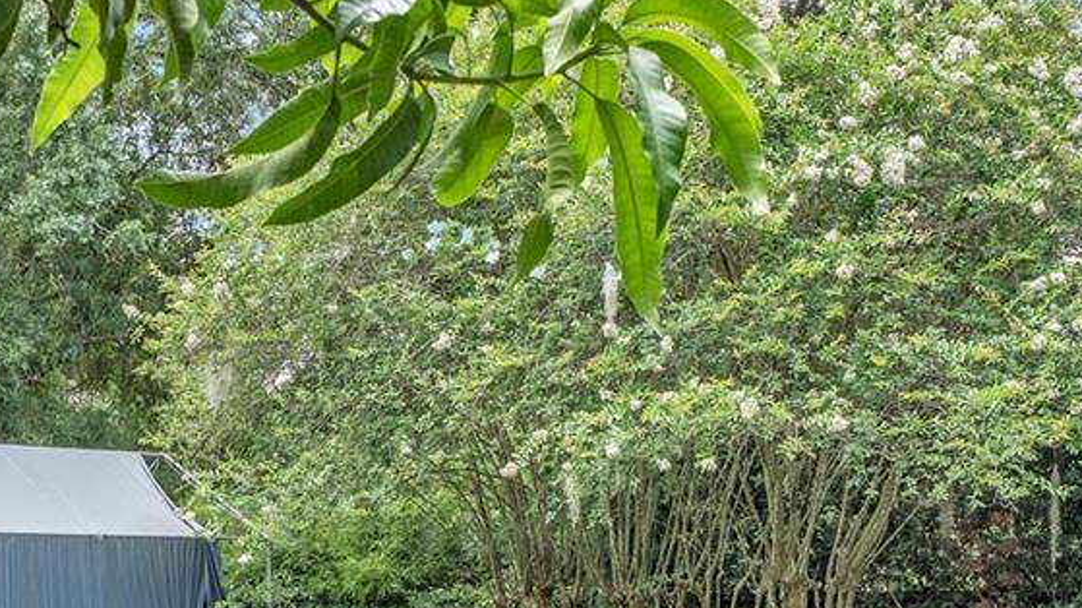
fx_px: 1377
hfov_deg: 41.8
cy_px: 623
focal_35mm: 48
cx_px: 286
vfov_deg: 23.7
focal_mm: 16
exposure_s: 1/100
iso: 100
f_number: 5.6
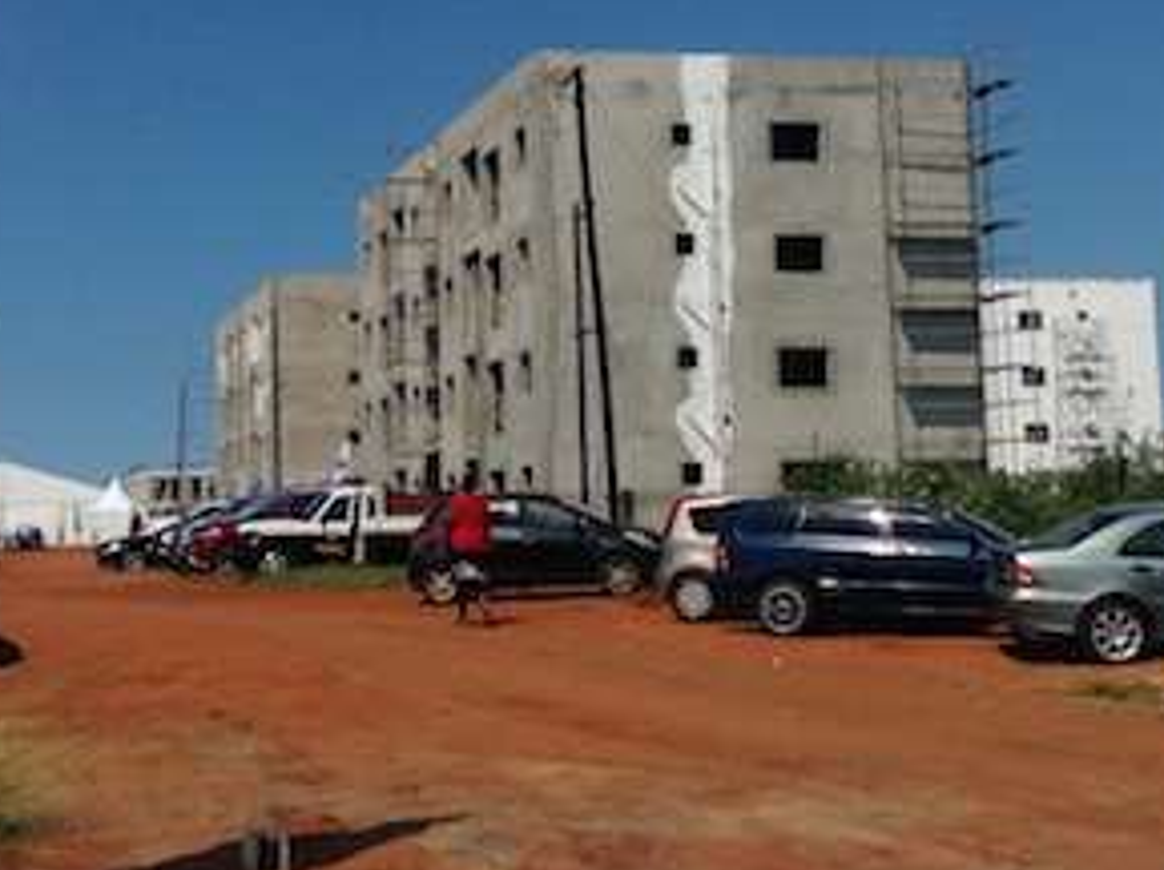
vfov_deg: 19.9
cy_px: 169
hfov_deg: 26.7
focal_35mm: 73
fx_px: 2452
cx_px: 580
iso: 32
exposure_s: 1/3861
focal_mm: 3.3
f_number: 2.4
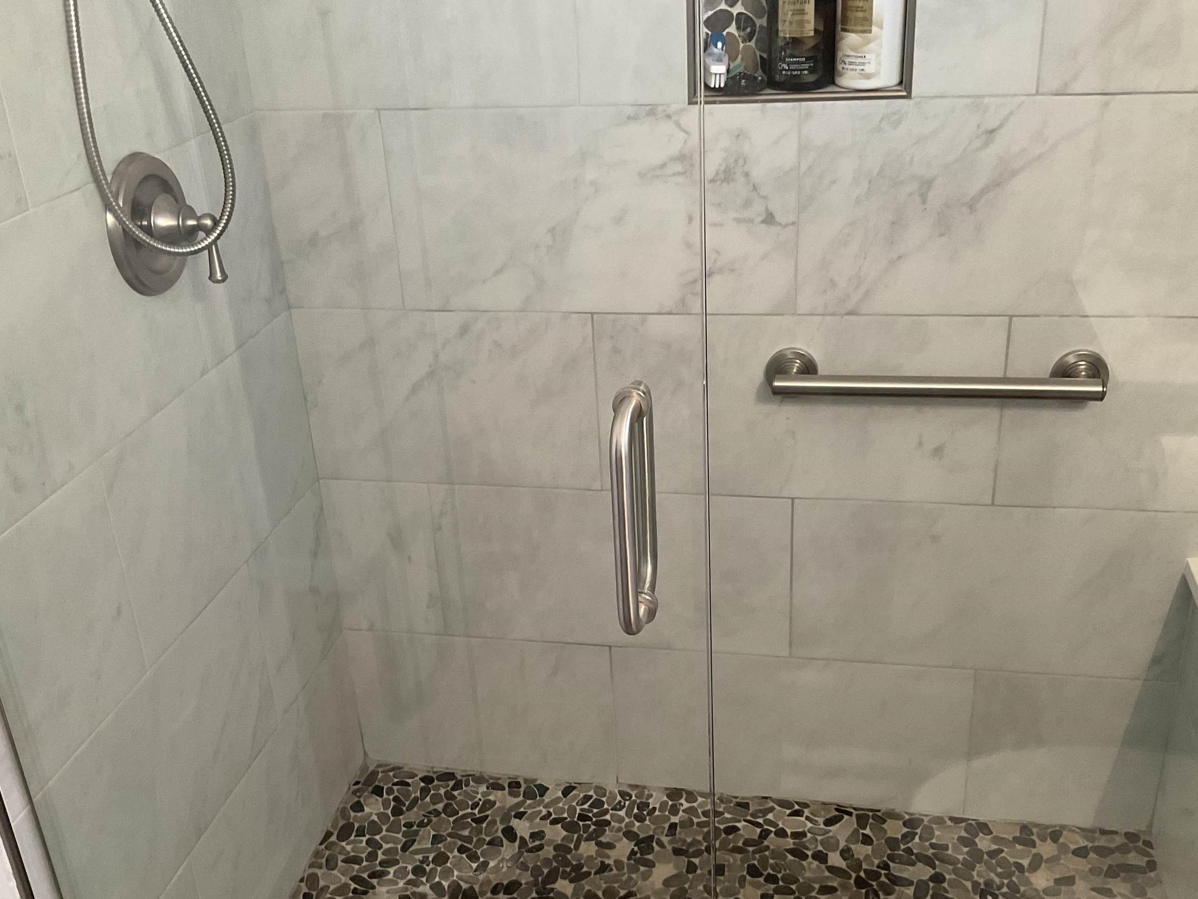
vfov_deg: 37.6
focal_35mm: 38
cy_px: 513
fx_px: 1315
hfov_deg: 49.0
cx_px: 593
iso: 125
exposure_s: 1/60
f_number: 1.8
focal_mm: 3
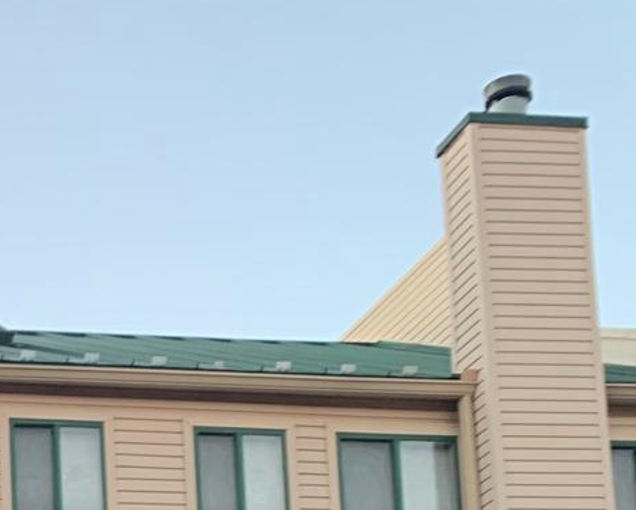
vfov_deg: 12.3
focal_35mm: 111
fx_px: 2091
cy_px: 1025
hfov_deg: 15.2
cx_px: -465
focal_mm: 4.25
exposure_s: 1/60
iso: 100
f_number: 1.8
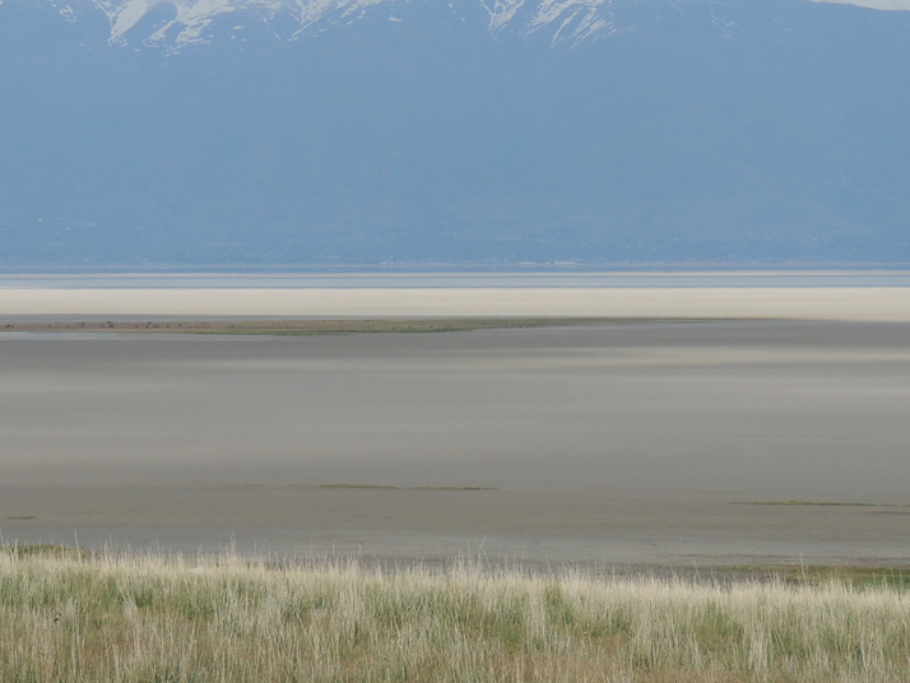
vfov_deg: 6.9
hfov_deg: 9.2
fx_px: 5654
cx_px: 373
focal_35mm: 215
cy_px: 317
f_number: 4.2
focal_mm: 21.4
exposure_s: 1/1000
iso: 100
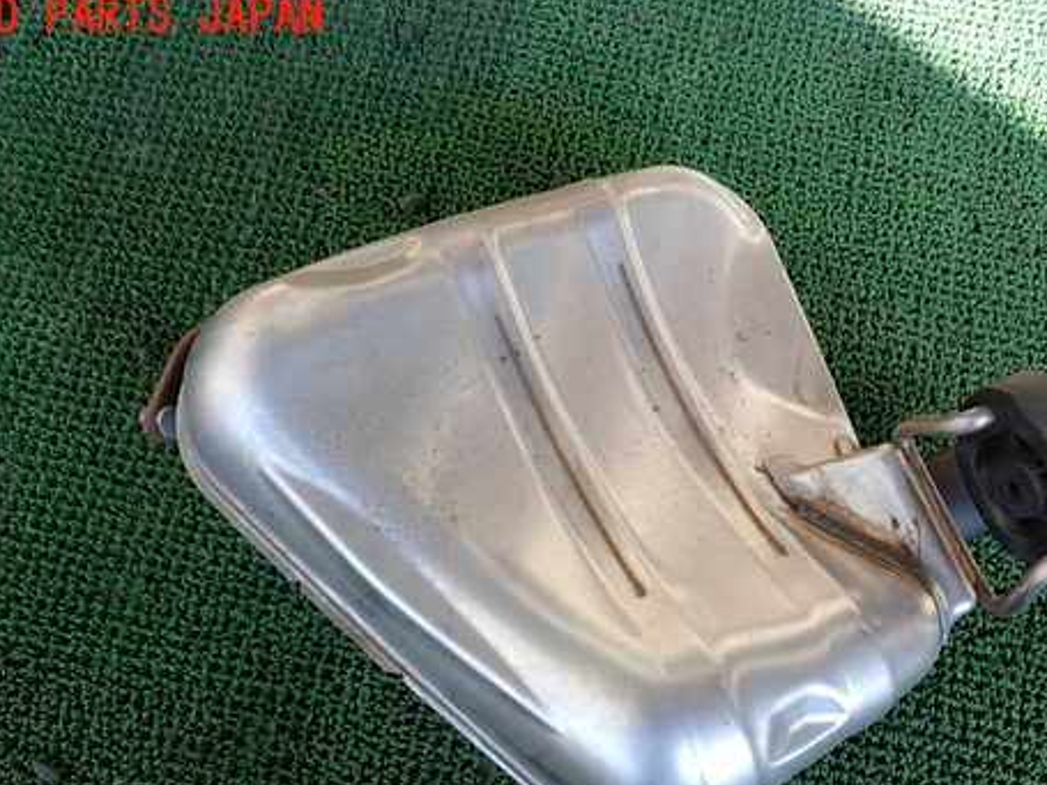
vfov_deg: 42.5
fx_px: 998
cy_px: 506
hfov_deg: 55.2
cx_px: 596
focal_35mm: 33
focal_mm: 4.5
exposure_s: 1/125
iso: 100
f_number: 2.8
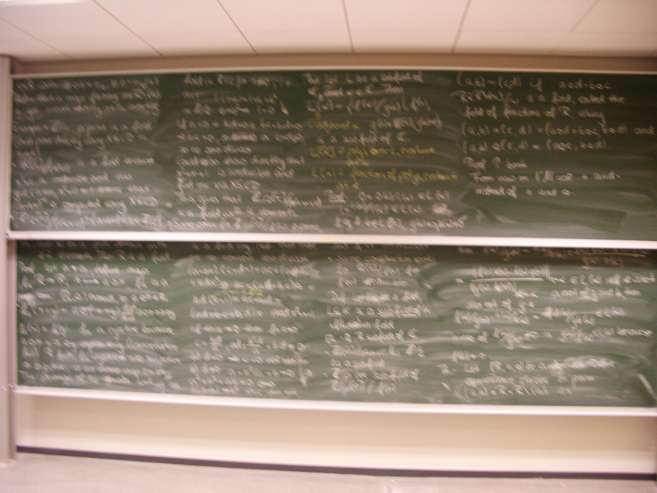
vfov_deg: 40.7
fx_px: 664
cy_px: 246
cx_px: 328
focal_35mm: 35
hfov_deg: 52.6
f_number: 2.6
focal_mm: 5.8
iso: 200
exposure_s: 1/8
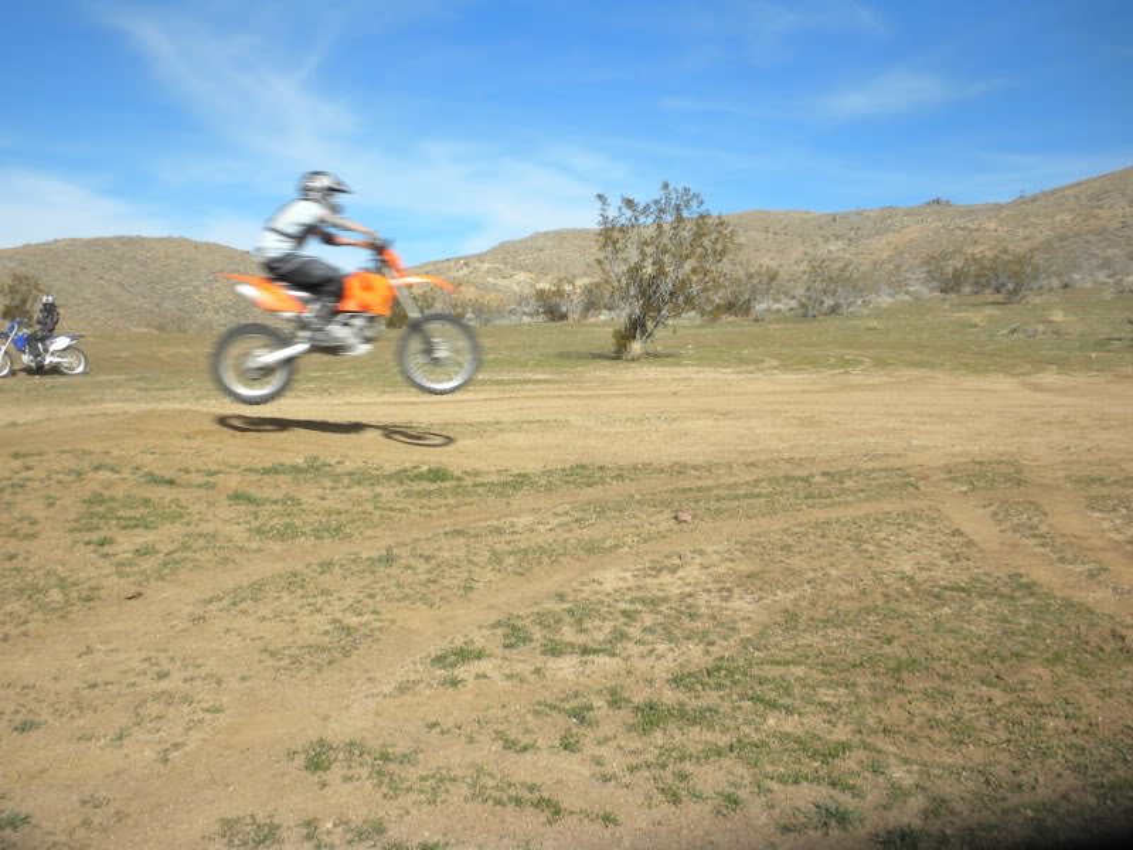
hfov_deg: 50.1
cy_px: 425
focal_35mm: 37
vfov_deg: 38.7
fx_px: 1211
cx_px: 566
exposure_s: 1/144
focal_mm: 6.6
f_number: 10
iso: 64
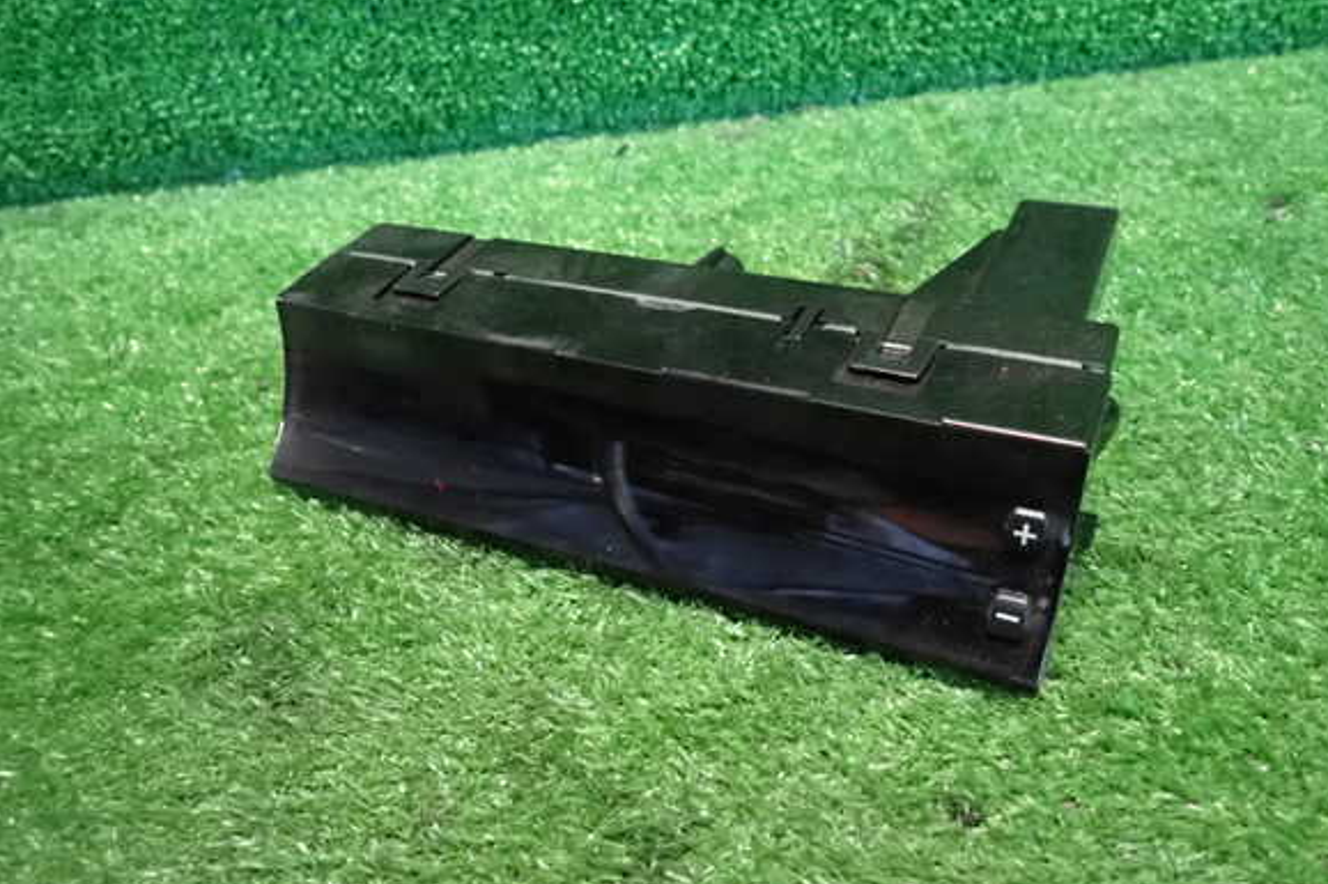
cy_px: 443
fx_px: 996
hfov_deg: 67.4
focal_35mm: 27
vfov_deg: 47.9
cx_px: 687
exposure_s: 1/100
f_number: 2
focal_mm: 4.5
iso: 2000
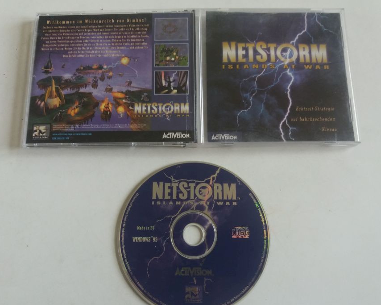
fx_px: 361
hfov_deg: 55.7
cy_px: 160
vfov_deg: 45.8
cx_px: 191
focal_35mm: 32
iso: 100
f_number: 1.9
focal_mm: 3.7
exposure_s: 1/33
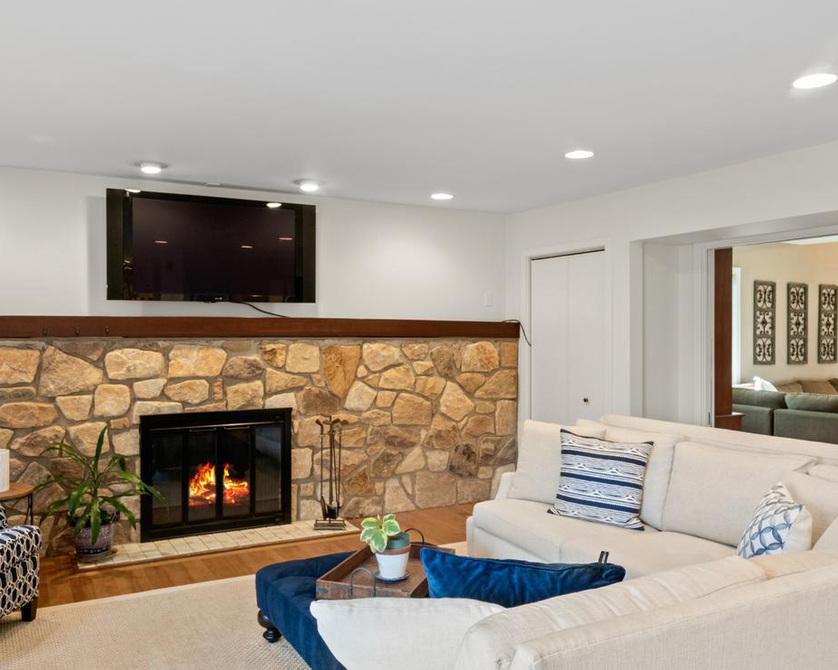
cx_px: 406
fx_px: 719
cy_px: 335
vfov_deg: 50.0
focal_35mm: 29
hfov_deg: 60.4
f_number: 7.1
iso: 400
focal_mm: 14
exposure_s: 1/4
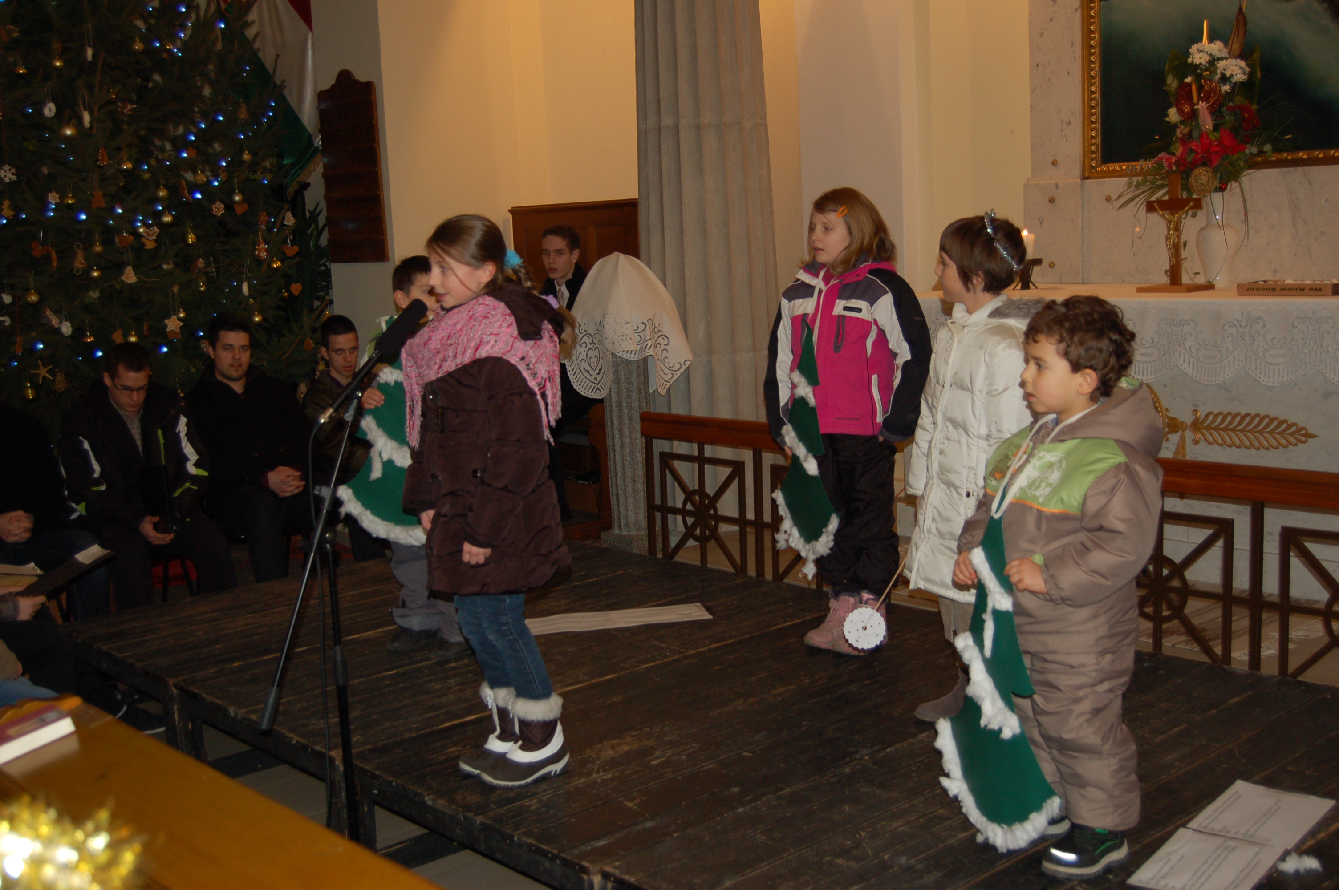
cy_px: 445
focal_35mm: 39
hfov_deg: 49.6
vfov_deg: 34.1
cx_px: 670
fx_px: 1449
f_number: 4.2
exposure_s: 1/60
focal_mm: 26
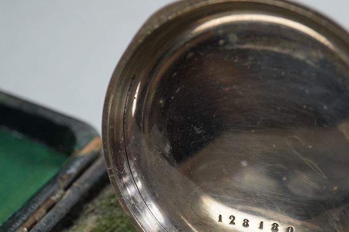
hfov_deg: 26.4
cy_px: 167
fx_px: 737
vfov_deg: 17.9
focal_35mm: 76
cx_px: 250
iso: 2500
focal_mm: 30
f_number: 8
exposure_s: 1/400
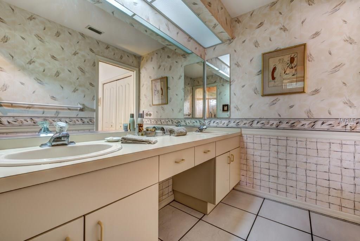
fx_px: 150
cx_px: 180
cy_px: 120
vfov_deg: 77.4
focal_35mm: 15
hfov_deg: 100.4
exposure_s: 1/1.67
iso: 100
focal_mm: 15
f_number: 8
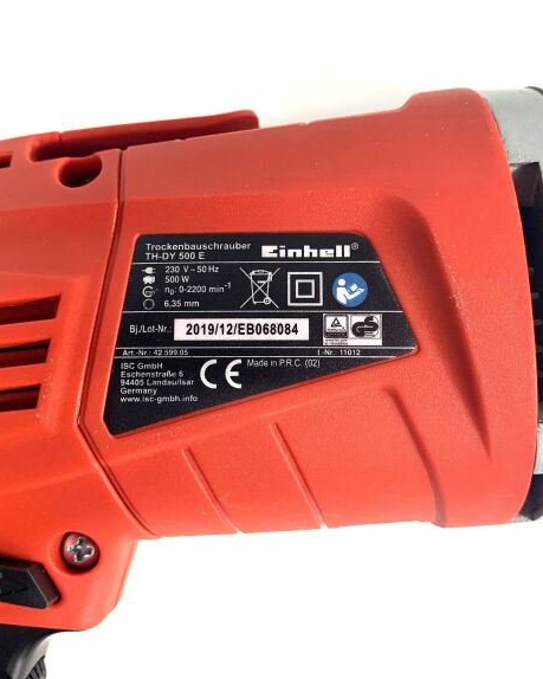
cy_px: 340
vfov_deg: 52.9
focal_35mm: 34
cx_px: 270
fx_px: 683
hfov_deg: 43.3
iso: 80
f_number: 1.8
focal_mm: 4.25
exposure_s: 1/100
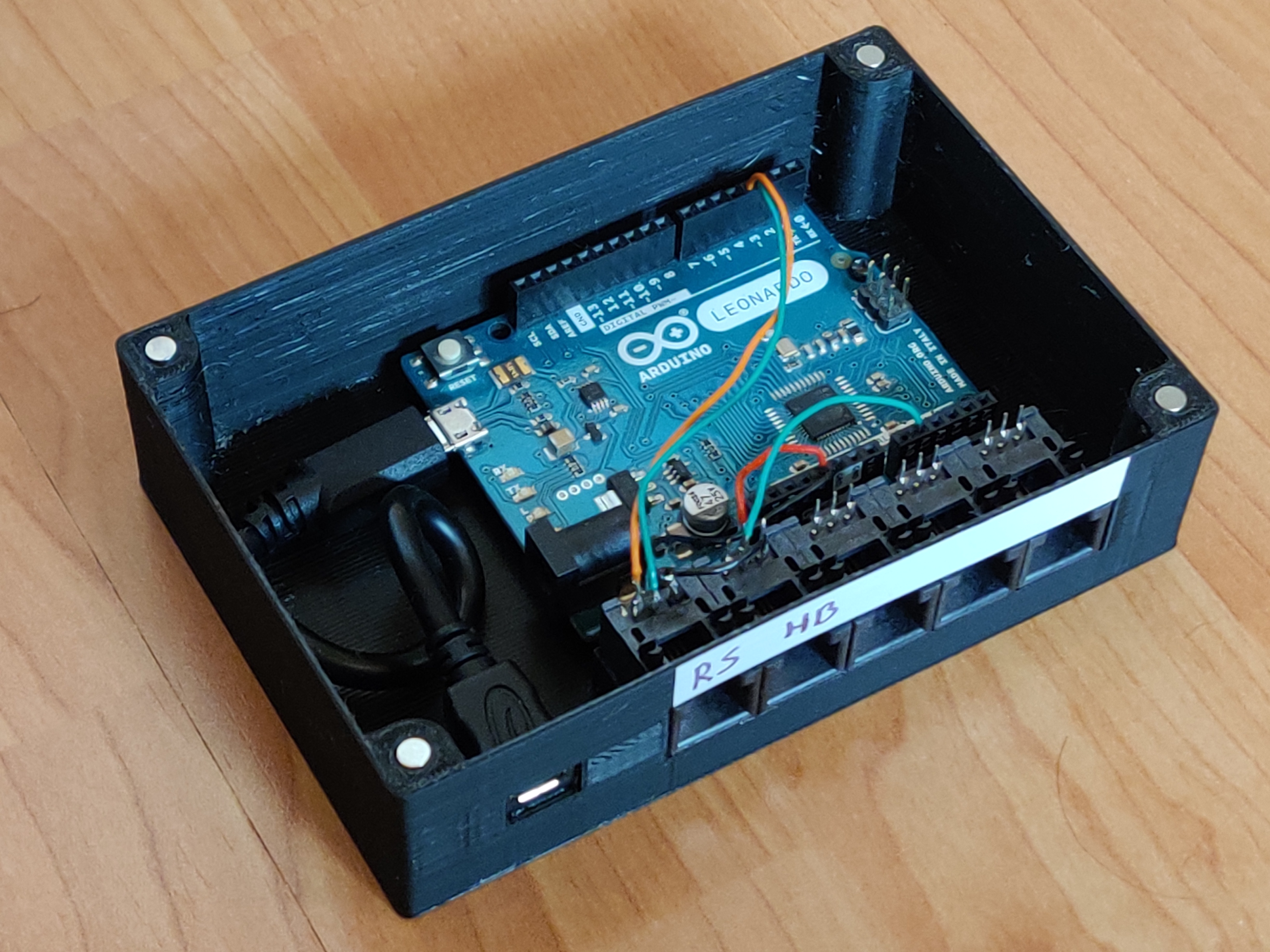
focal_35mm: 27
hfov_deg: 65.3
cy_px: 476
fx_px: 991
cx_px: 635
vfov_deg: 51.4
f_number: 1.65
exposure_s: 1/17
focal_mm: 4.75
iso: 1600
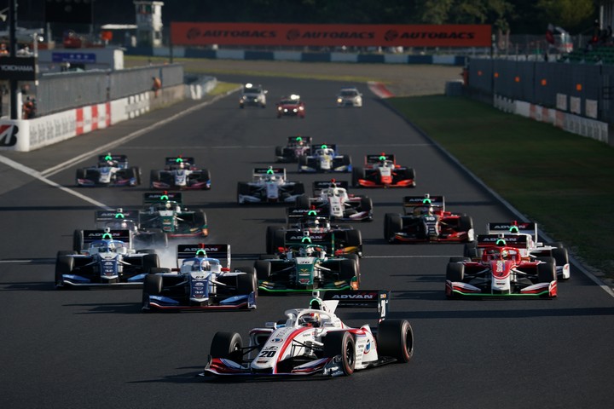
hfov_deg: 5.6
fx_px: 6276
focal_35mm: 368
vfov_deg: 3.7
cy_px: 204
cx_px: 307
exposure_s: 1/800
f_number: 8
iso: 200
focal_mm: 368
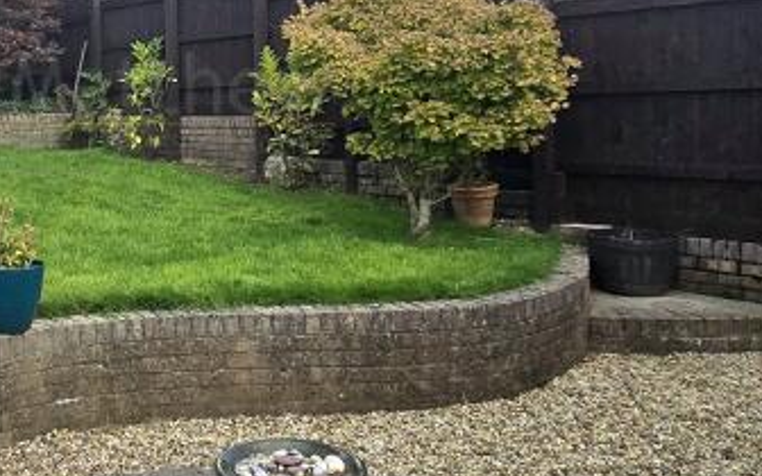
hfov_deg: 42.6
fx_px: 872
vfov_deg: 29.9
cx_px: 52
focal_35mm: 42
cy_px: 102
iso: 64
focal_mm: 2.2
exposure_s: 1/2000
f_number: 2.2
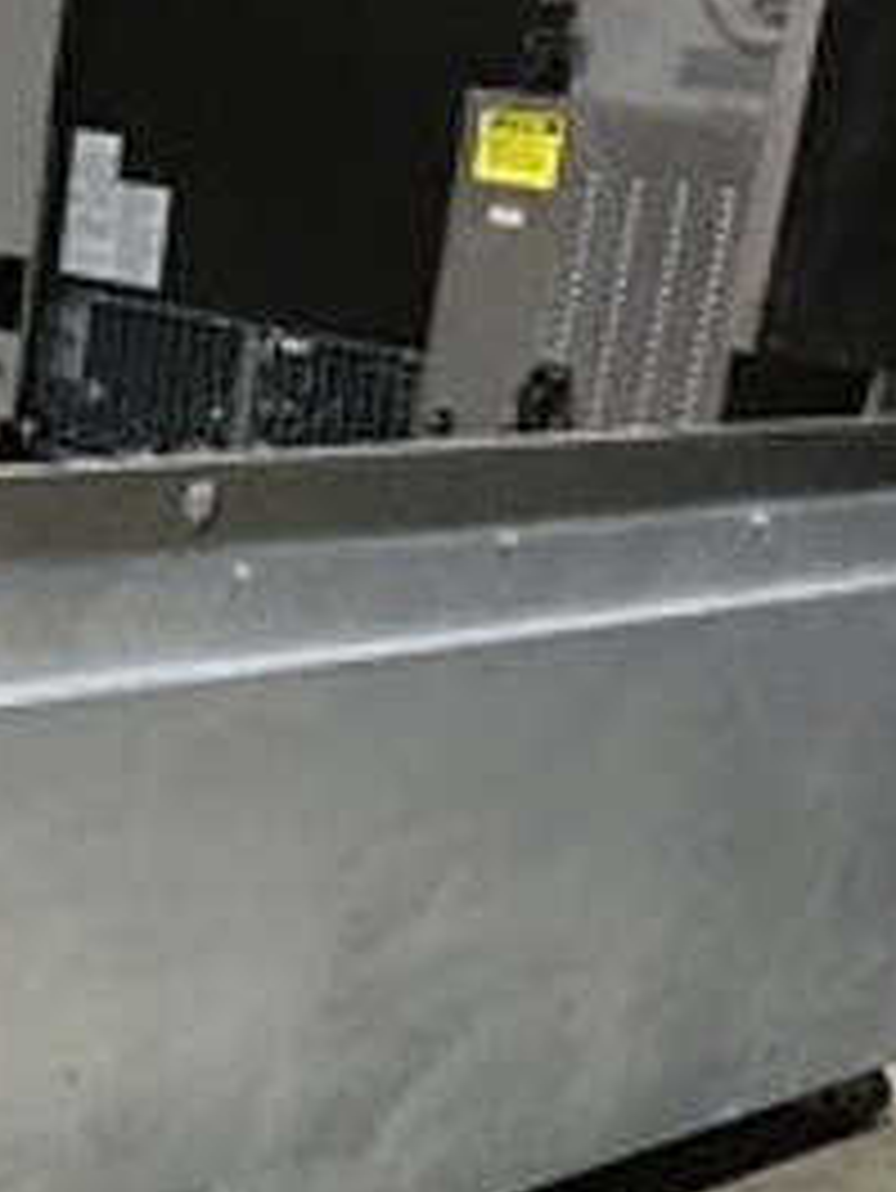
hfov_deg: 16.2
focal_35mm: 89
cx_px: -54
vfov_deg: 20.6
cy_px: 1415
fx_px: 3069
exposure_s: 1/4
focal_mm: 4.15
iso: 64
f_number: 2.2
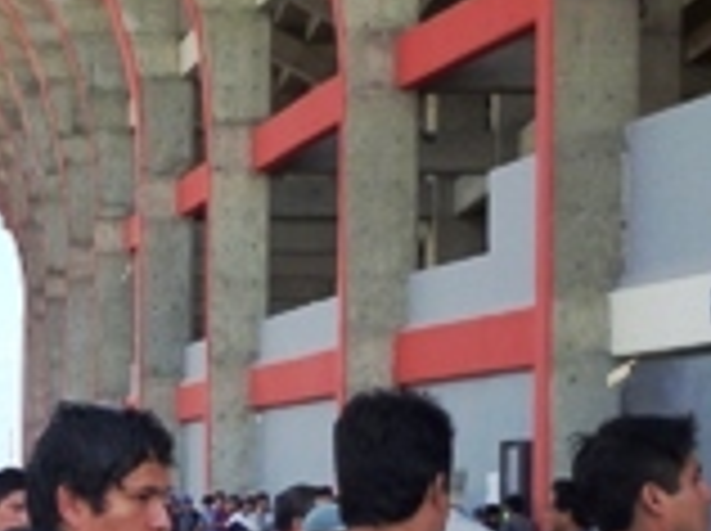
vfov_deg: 15.9
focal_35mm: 91
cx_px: -76
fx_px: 1866
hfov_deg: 20.5
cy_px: 504
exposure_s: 1/320
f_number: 3.3
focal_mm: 5.7
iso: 160
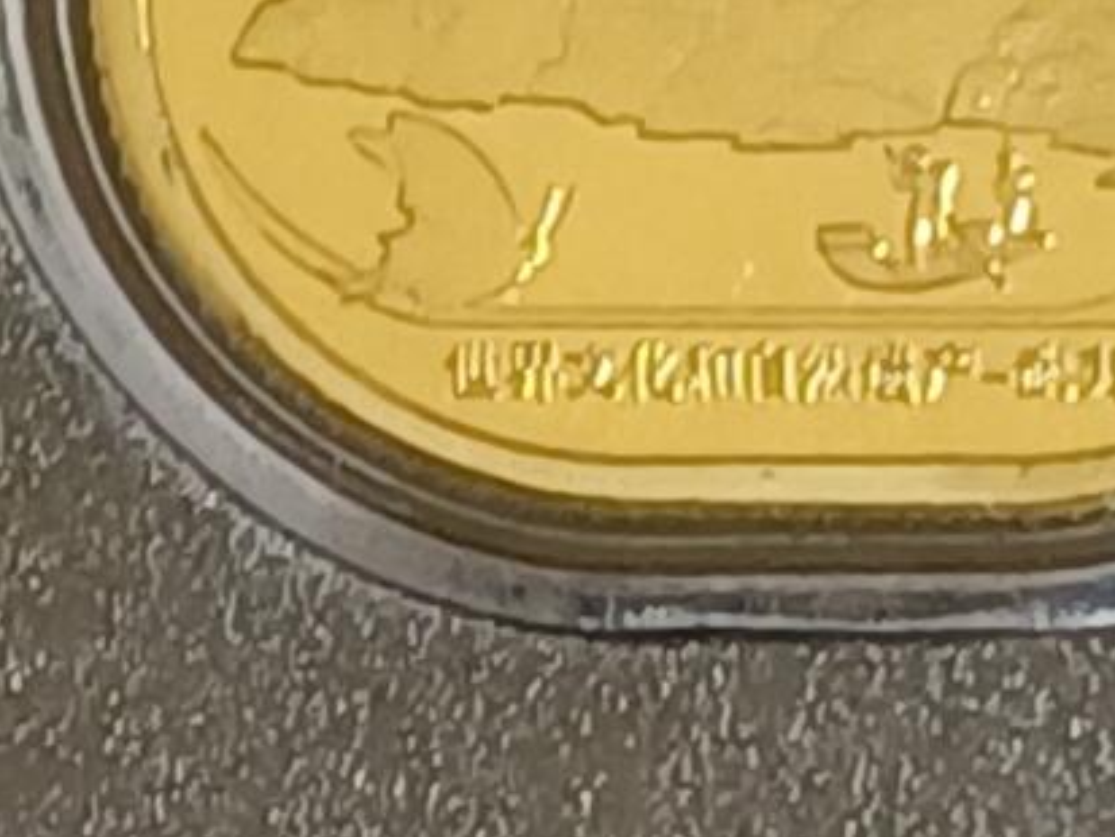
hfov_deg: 5.9
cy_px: -319
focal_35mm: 332
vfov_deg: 4.5
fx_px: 10697
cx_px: -186
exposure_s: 1/50
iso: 370
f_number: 1.8
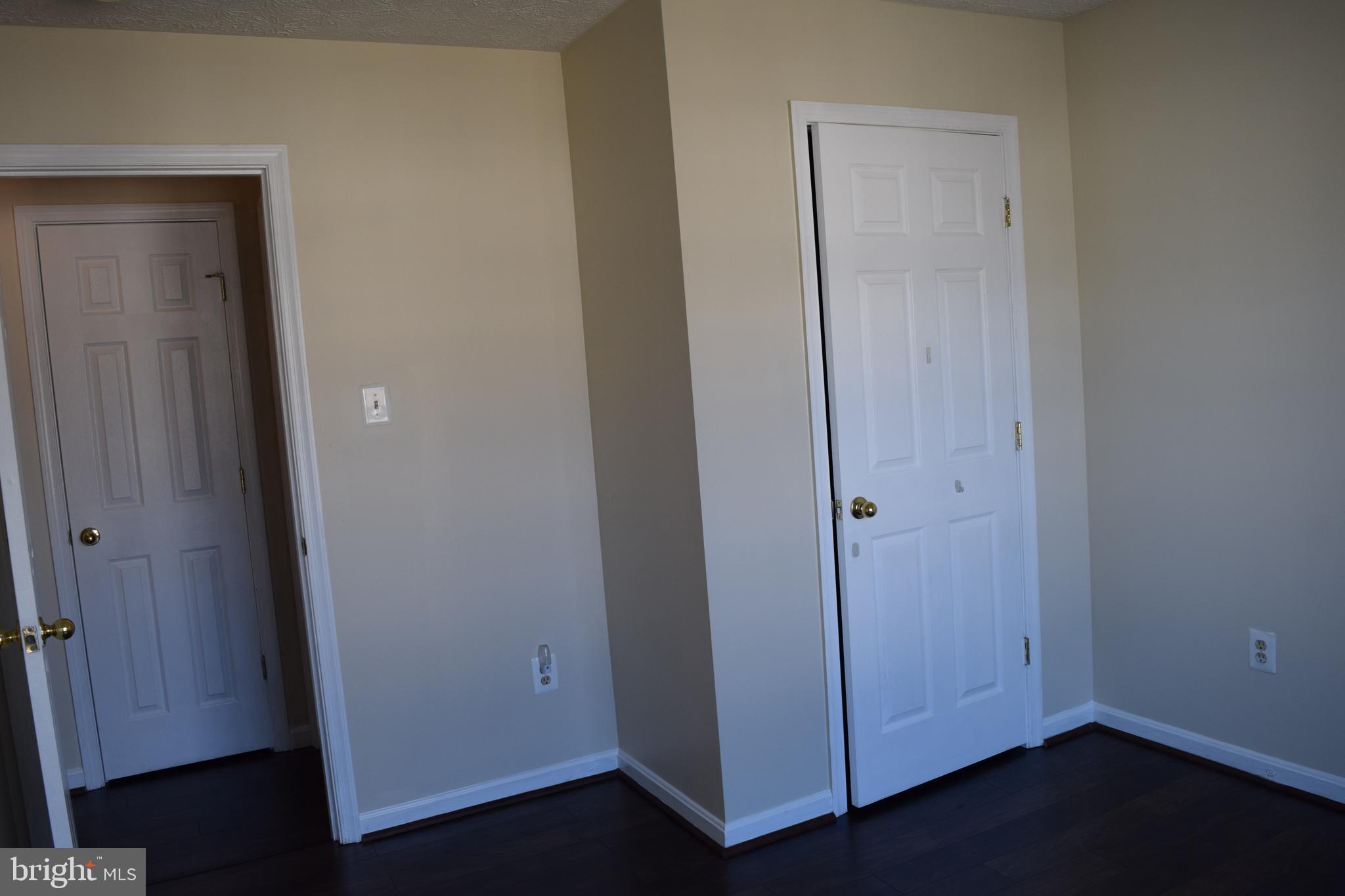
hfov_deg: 67.4
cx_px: 672
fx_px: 1009
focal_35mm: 27
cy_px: 448
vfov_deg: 47.9
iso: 400
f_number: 5.6
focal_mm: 18
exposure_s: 1/125
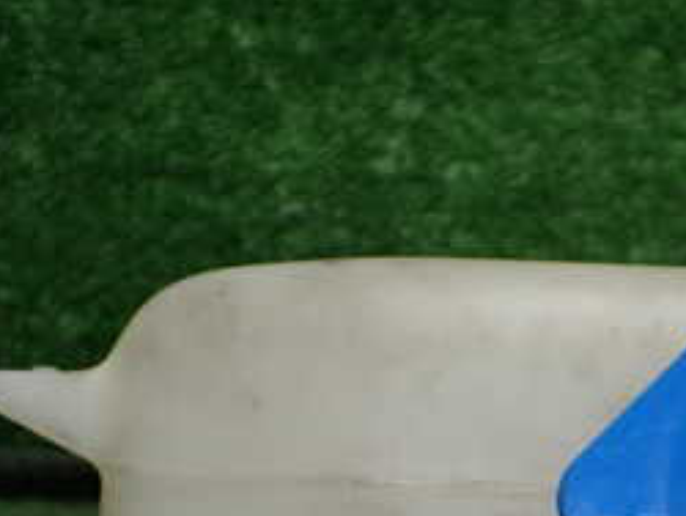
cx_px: 615
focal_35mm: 72
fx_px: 1428
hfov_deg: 26.1
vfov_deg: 19.7
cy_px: 549
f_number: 2.3
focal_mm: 5.4
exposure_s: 1/125
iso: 250
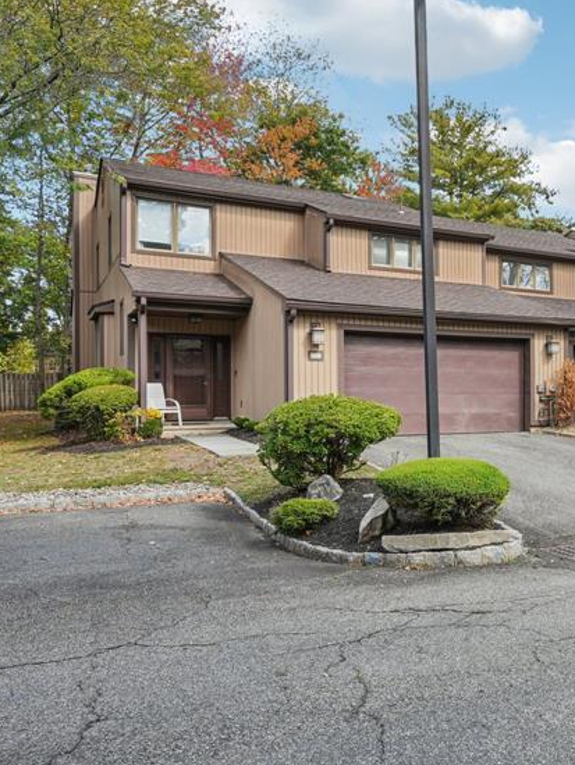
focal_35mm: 35
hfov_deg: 36.4
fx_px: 772
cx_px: 585
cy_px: 403
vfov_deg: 52.7
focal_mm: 19.5
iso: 100
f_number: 9
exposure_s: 1/50
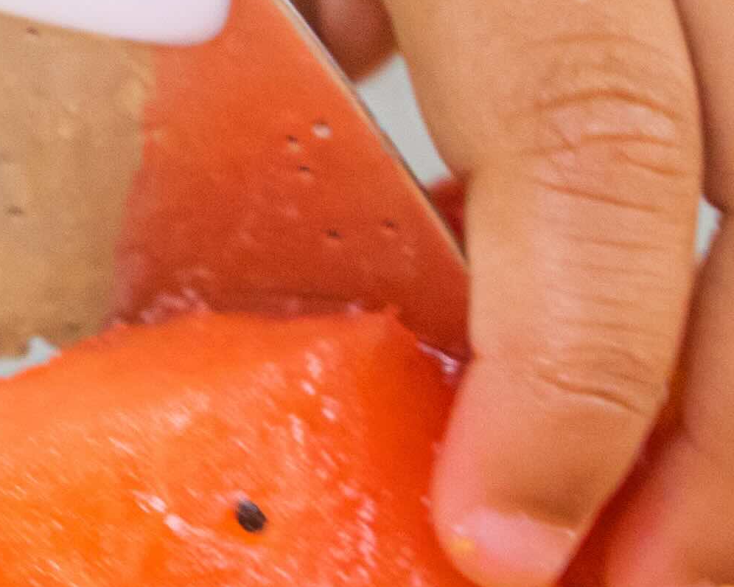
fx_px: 24560
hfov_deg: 1.7
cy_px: -455
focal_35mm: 1131
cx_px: -770
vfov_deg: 1.4
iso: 2500
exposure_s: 1/200
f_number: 8
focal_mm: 200
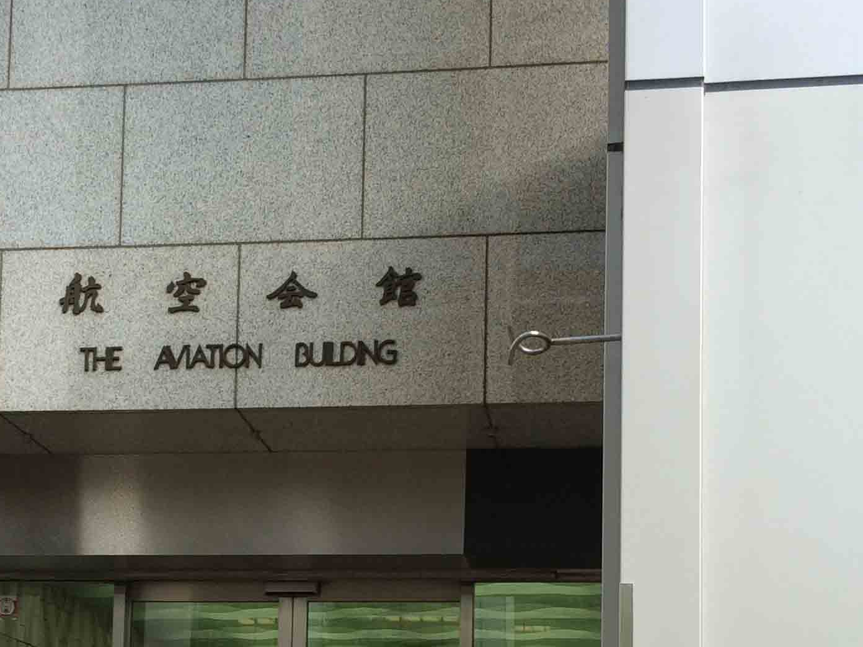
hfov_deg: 28.5
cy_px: 682
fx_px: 1695
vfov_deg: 20.7
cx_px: 332
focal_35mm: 68
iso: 32
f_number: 2.2
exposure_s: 1/129
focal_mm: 4.15
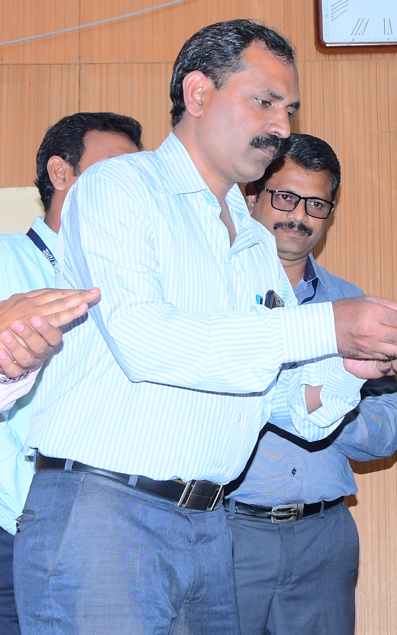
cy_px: 351
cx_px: 416
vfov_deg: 21.6
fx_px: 1662
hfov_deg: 13.4
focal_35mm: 96
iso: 500
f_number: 5.6
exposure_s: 1/125
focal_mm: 22
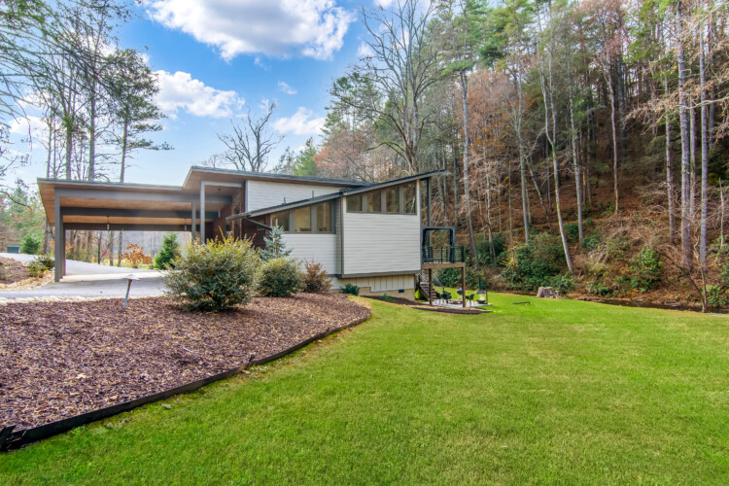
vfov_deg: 63.2
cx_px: 364
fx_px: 395
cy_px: 243
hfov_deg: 85.4
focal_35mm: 20
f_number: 9
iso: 400
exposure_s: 1/100
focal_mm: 13
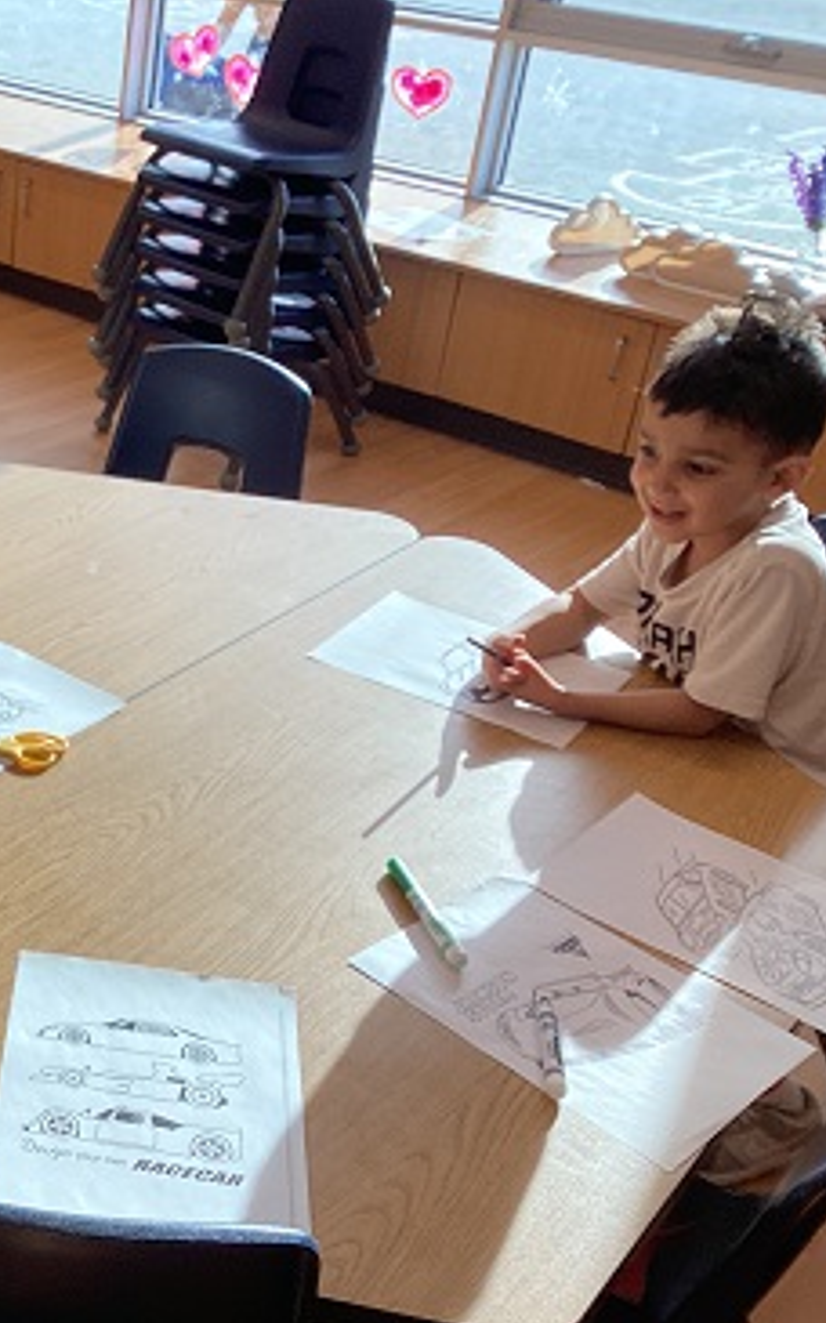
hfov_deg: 26.6
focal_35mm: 45
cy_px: 676
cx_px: -51
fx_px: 1621
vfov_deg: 44.4
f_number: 2.4
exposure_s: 1/125
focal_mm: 3.3
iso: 25
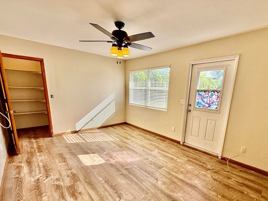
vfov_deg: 74.0
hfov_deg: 90.8
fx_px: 132
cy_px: 120
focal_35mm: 17
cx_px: 145
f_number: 2.2
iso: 50
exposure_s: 1/267
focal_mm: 2.22
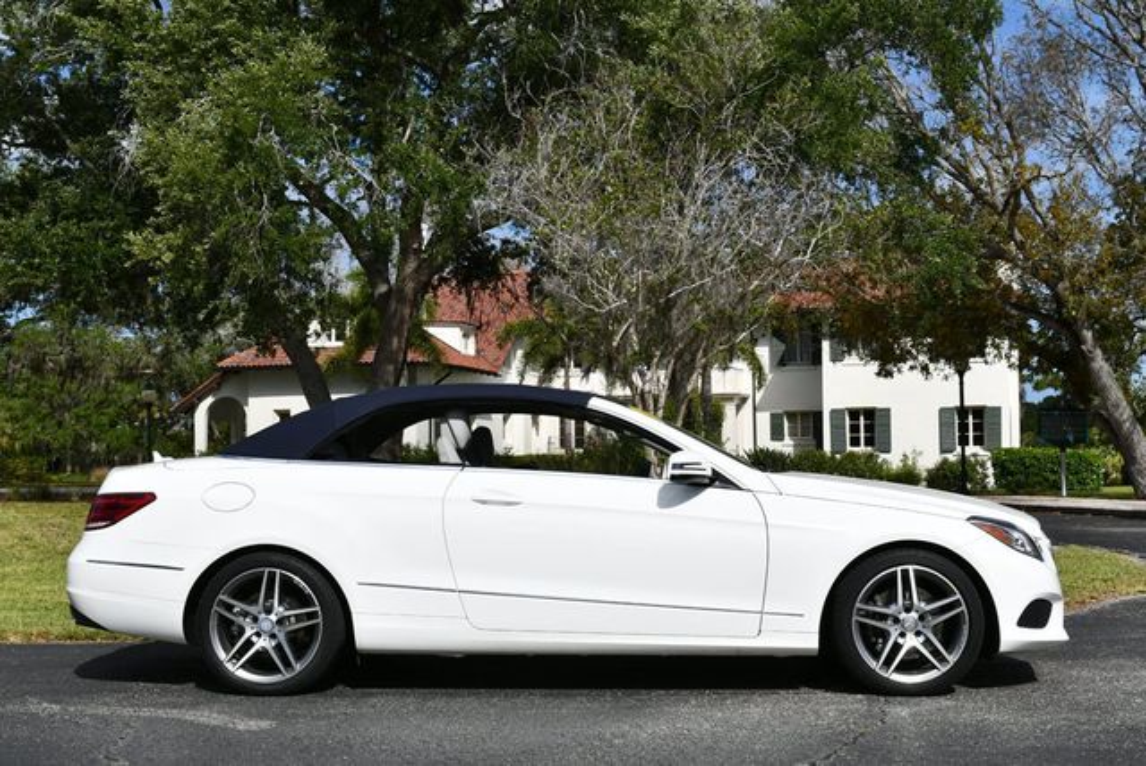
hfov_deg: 41.1
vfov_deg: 28.1
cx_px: 573
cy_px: 383
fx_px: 1529
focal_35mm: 48
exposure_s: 1/400
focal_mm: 24
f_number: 10
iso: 100
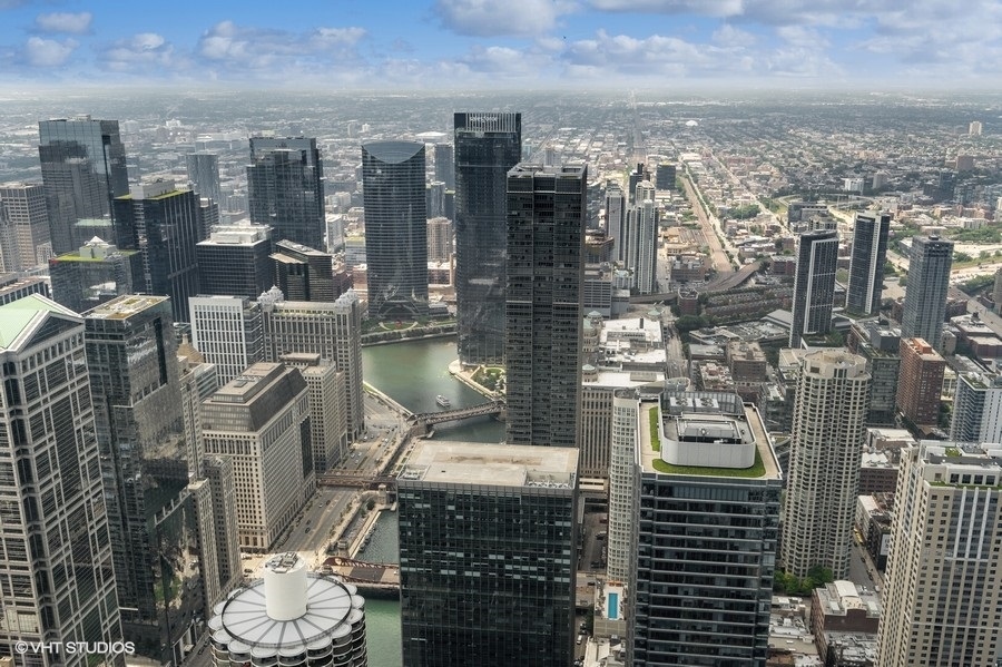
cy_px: 334
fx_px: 890
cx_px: 501
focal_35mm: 32
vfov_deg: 41.1
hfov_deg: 58.7
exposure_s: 1/180
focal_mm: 21.5
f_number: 9.5
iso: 200
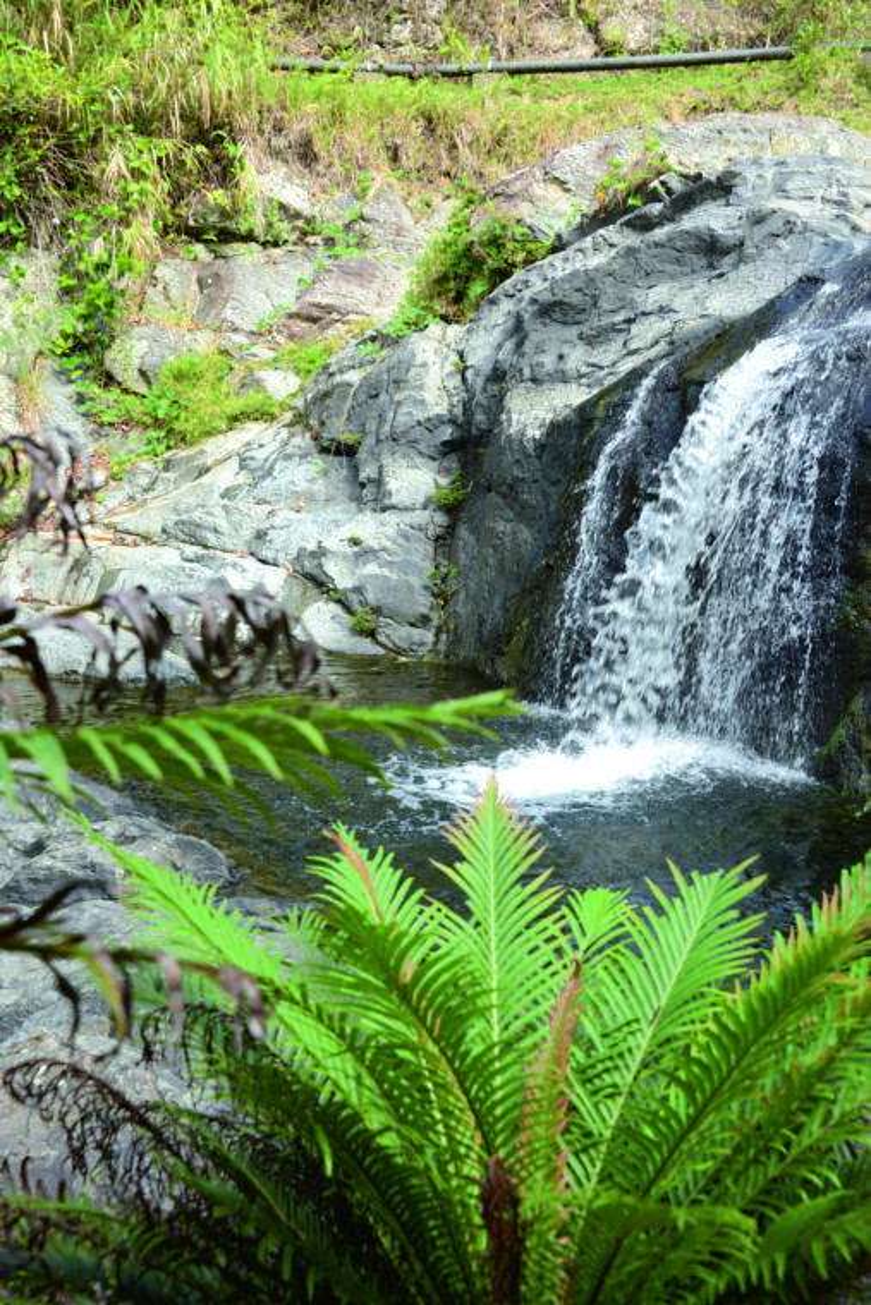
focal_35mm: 48
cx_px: 436
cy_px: 652
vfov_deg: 41.1
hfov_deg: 28.1
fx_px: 1741
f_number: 10
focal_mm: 48
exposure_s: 1/160
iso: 500
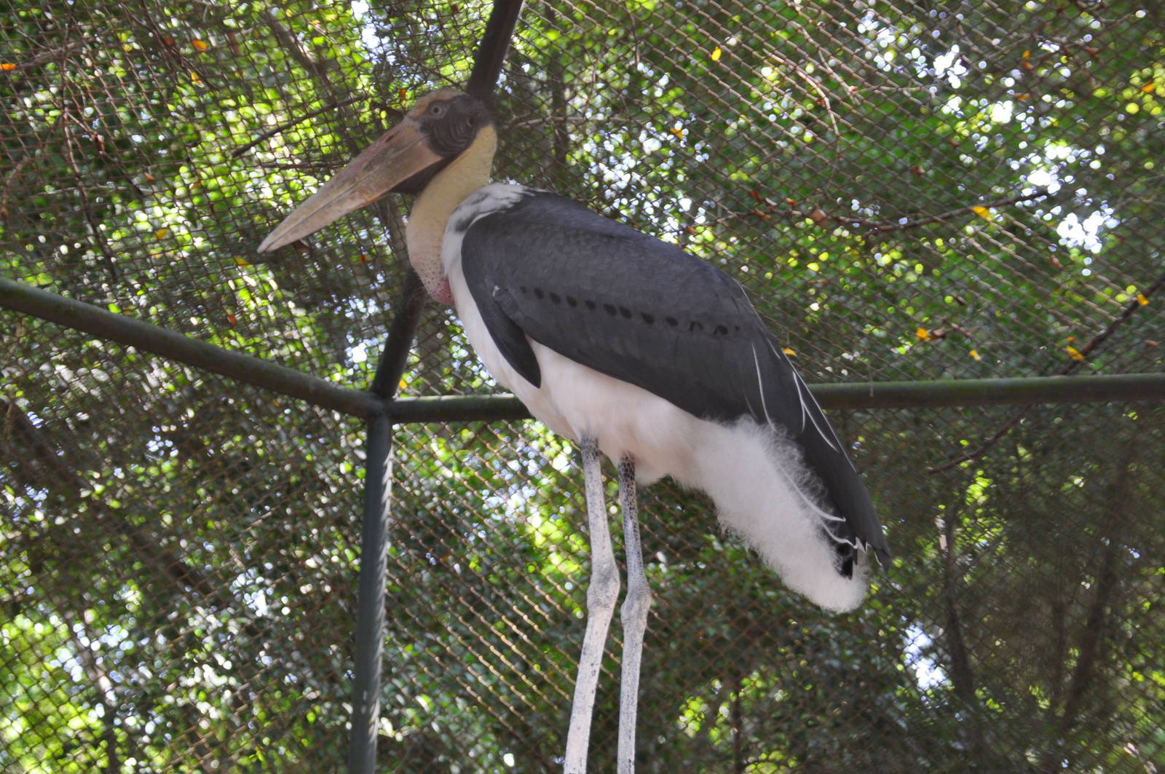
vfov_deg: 14.0
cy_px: 387
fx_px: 3152
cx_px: 582
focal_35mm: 98
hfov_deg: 20.9
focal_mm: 65
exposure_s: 1/60
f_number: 5.3
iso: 640
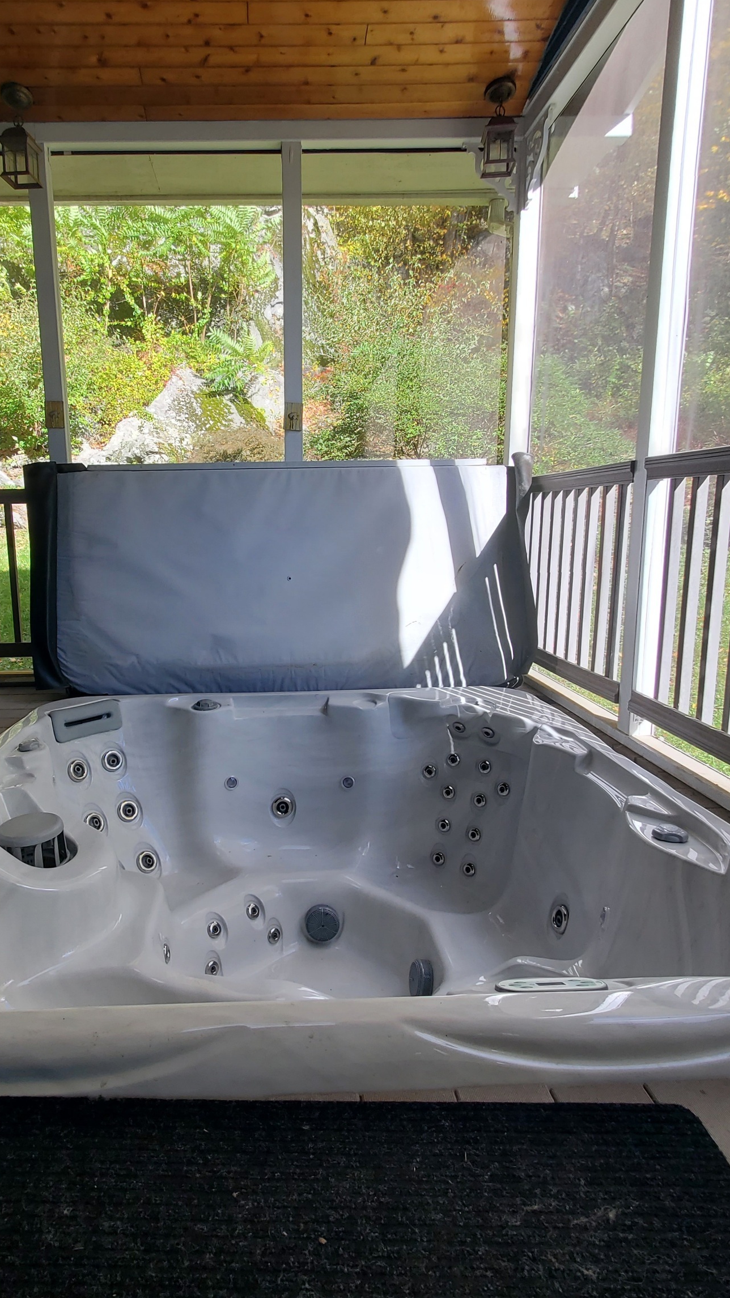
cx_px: 264
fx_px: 654
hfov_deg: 57.5
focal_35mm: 19
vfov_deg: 89.6
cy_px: 651
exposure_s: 1/141
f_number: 2.2
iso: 50
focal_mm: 1.8
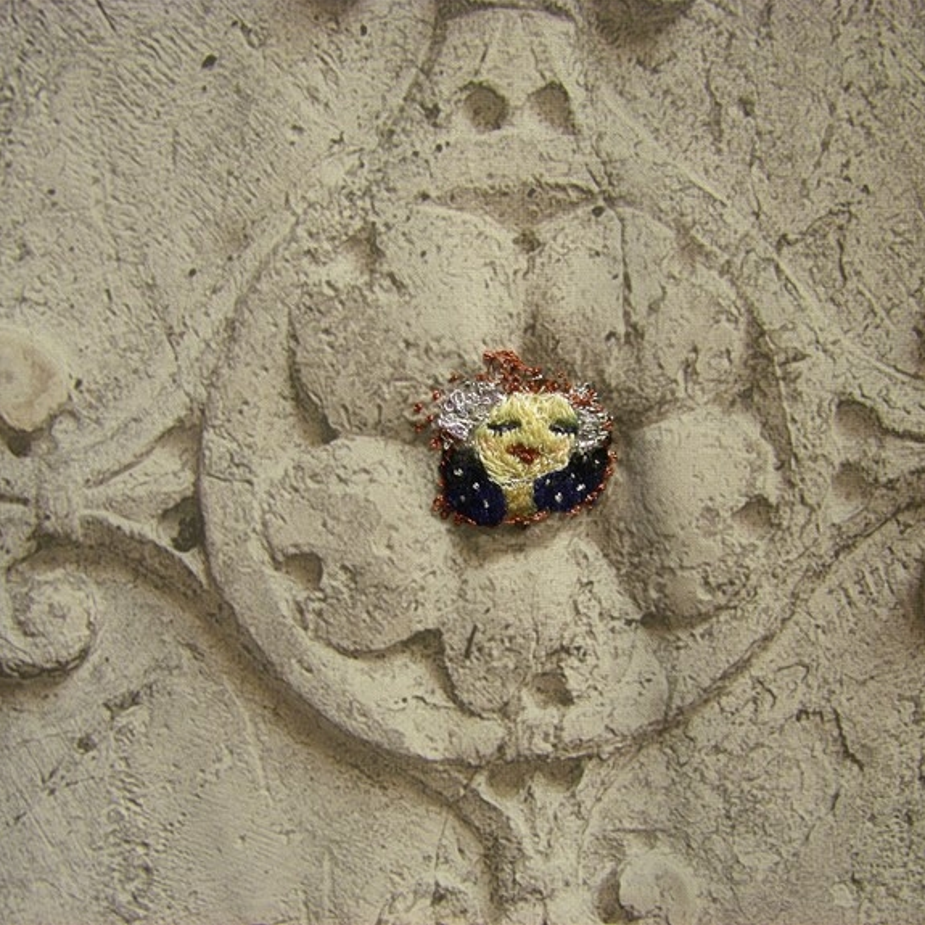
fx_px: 1360
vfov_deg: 37.6
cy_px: 462
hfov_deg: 37.5
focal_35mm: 45
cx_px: 517
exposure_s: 1/50
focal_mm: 6.3
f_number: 3.5
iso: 100
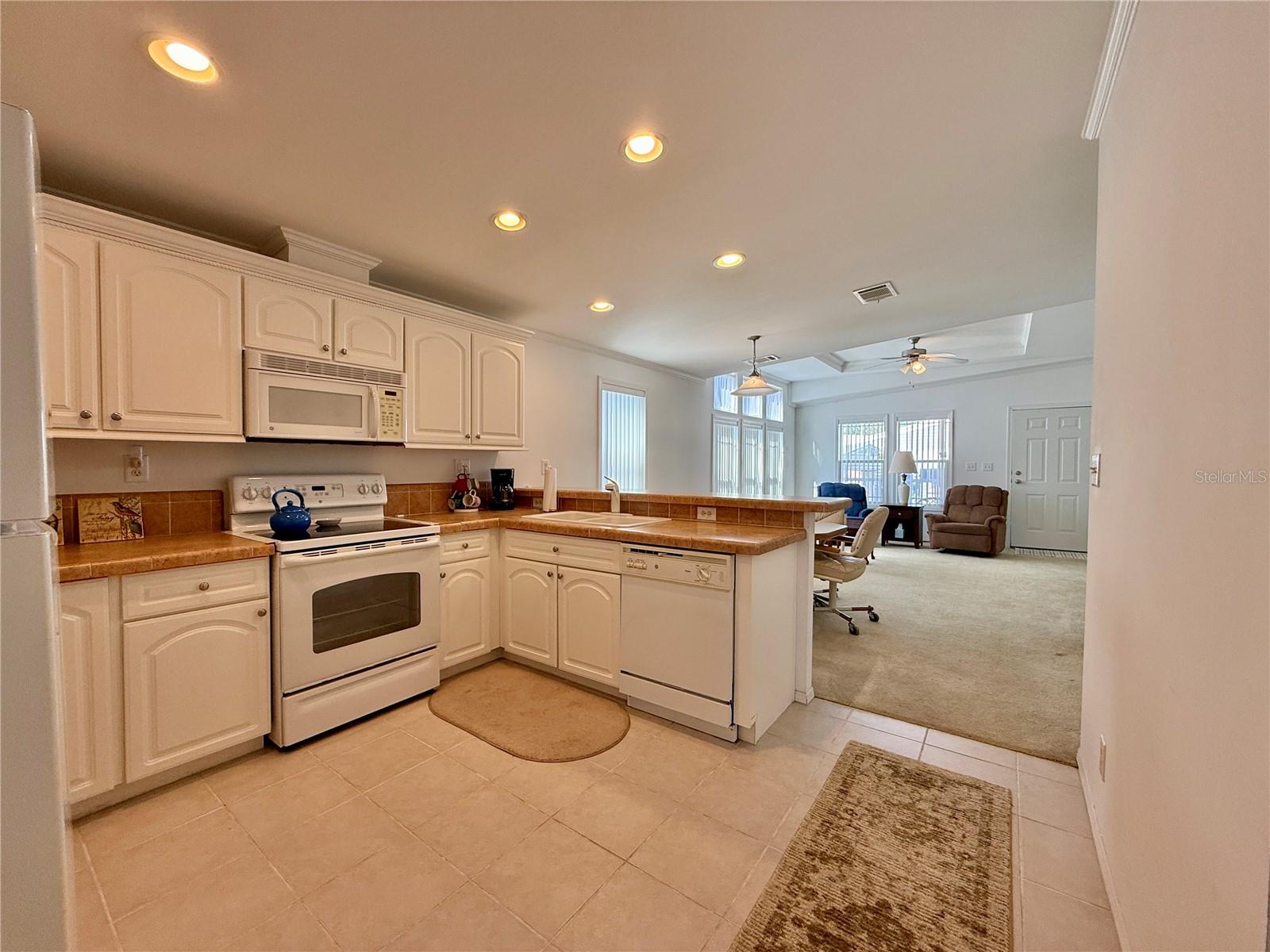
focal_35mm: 14
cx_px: 635
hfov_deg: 102.1
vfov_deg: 85.7
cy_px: 476
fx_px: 514
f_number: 2.2
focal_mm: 2.22
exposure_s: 1/120
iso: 100
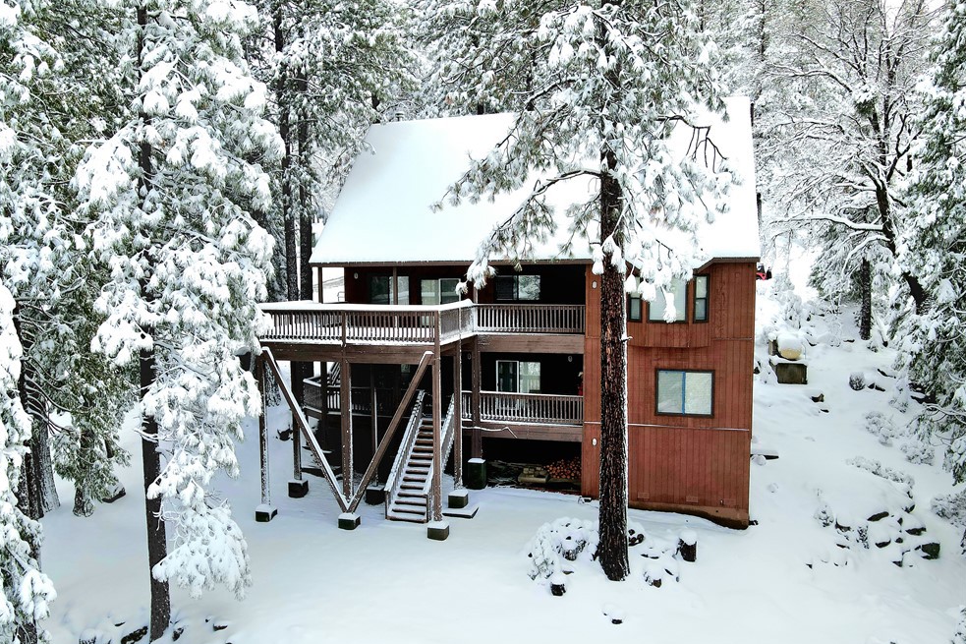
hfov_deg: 69.4
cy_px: 340
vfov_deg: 49.5
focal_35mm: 26
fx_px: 698
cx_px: 464
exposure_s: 1/161
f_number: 2.8
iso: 100
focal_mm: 4.5
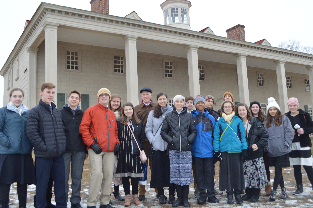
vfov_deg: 36.8
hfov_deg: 53.2
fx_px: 313
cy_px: 104
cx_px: 156
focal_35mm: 36
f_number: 5
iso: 400
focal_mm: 24
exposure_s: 1/100
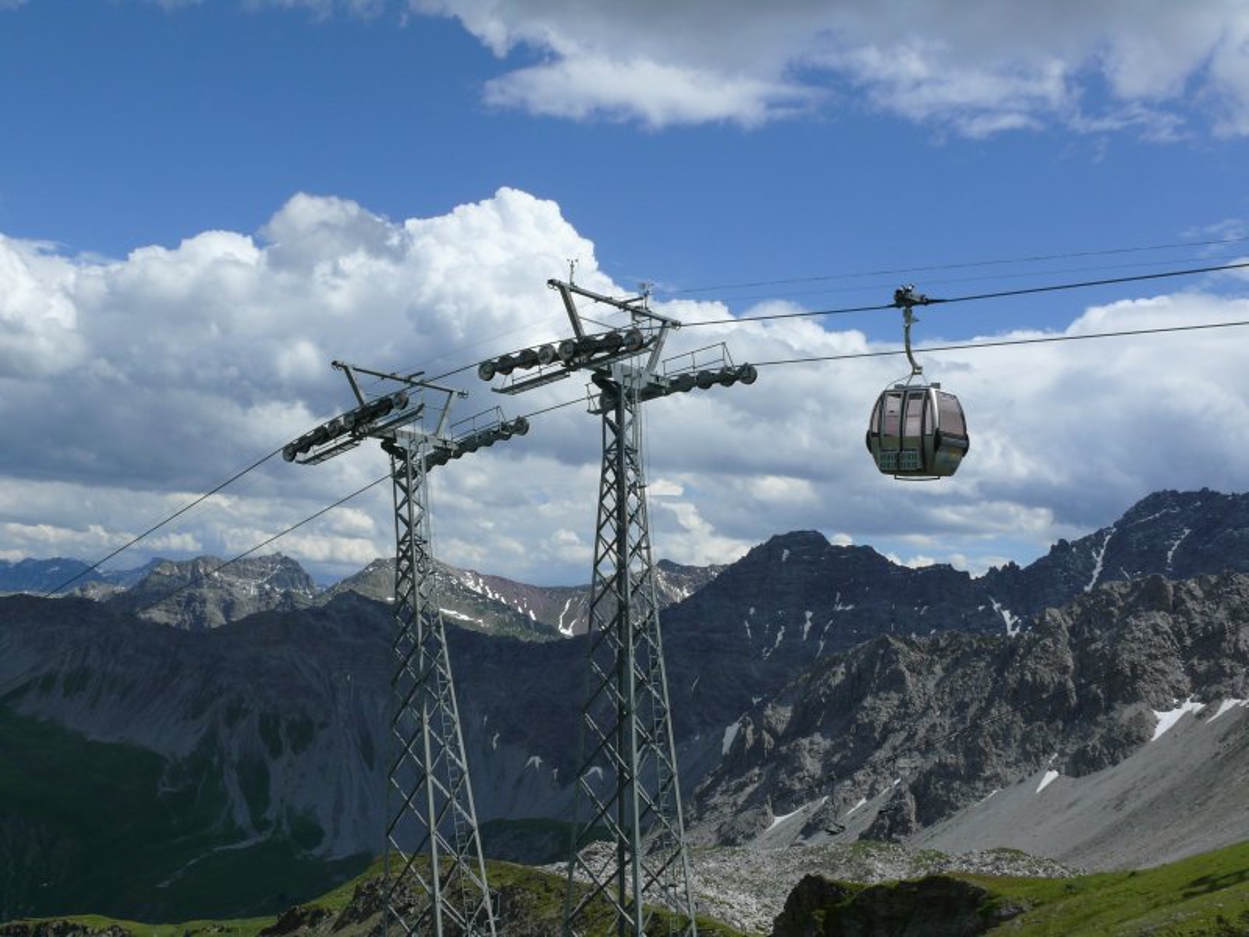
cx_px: 624
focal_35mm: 39
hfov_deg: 47.9
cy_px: 468
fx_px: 1407
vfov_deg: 36.8
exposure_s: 1/640
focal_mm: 8.3
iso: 100
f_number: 8
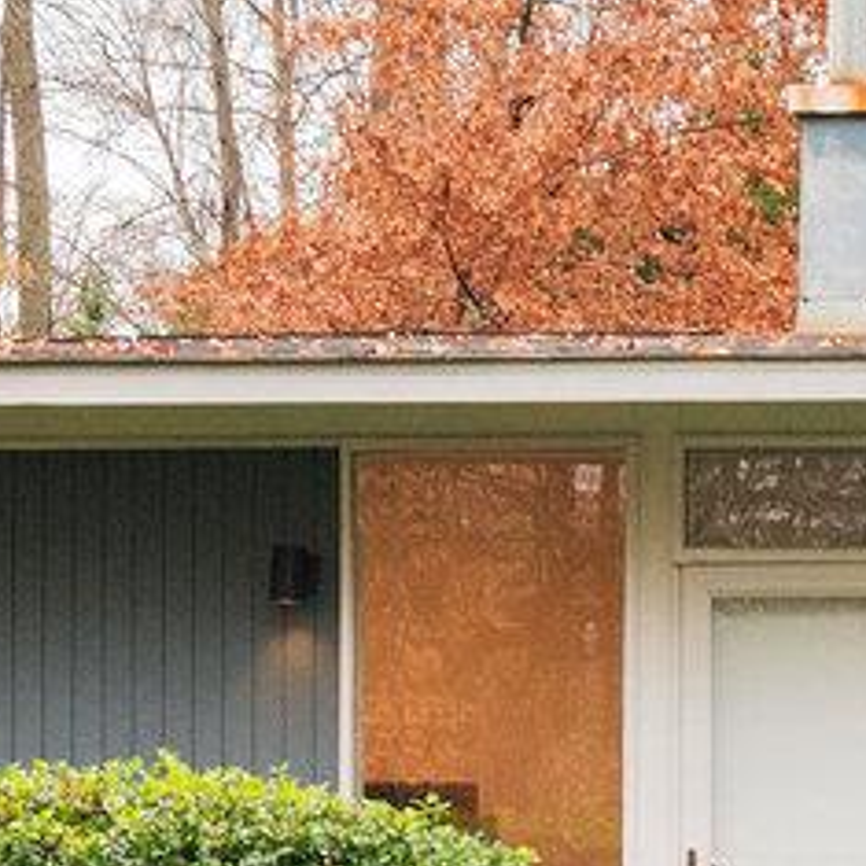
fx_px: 3991
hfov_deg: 11.9
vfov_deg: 12.3
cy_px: 800
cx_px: 1238
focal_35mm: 141
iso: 1250
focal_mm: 19
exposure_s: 1/60
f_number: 8
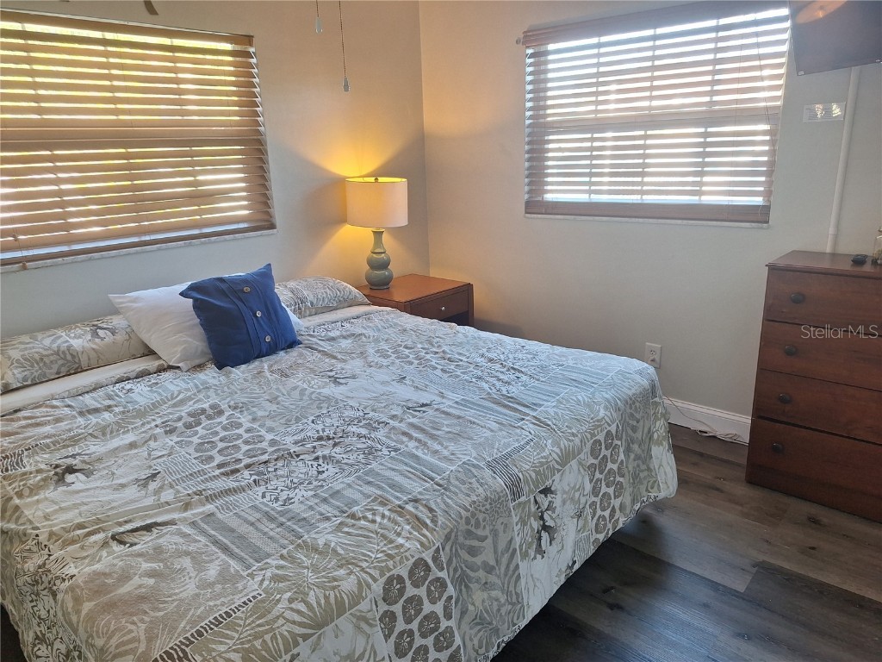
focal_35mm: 23
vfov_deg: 58.9
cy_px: 331
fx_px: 586
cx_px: 441
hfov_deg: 73.9
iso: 80
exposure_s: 1/60
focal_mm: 5.54
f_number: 1.8
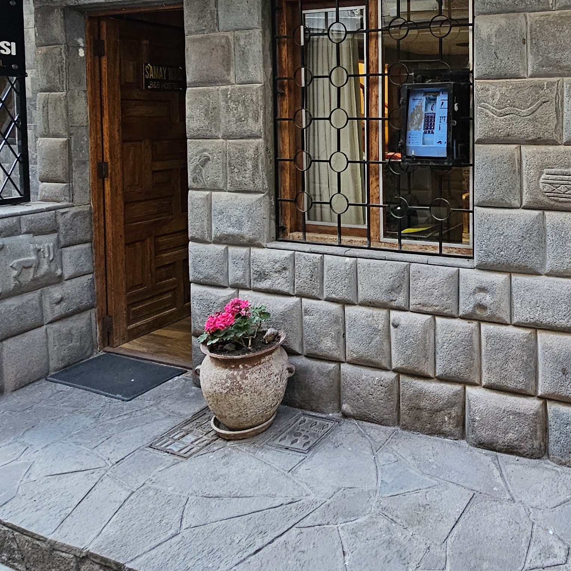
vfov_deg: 51.8
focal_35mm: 30
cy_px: 145
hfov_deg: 50.4
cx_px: 466
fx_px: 560
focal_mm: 2.2
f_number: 2.2
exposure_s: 1/40
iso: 320
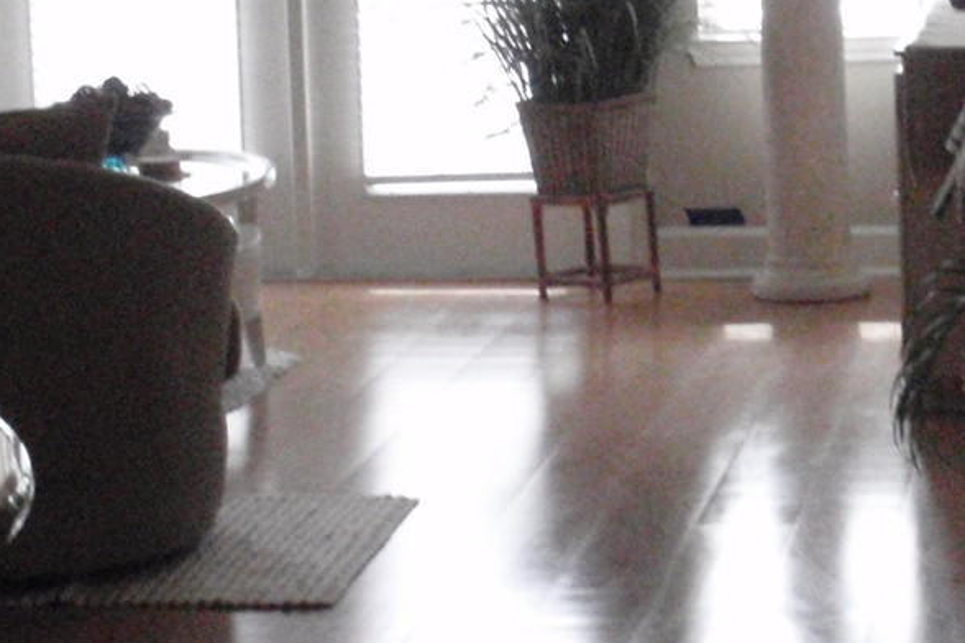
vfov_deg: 9.5
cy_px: 338
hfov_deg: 14.2
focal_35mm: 145
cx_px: 494
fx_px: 3887
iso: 800
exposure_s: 1/160
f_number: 3.9
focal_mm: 7.25
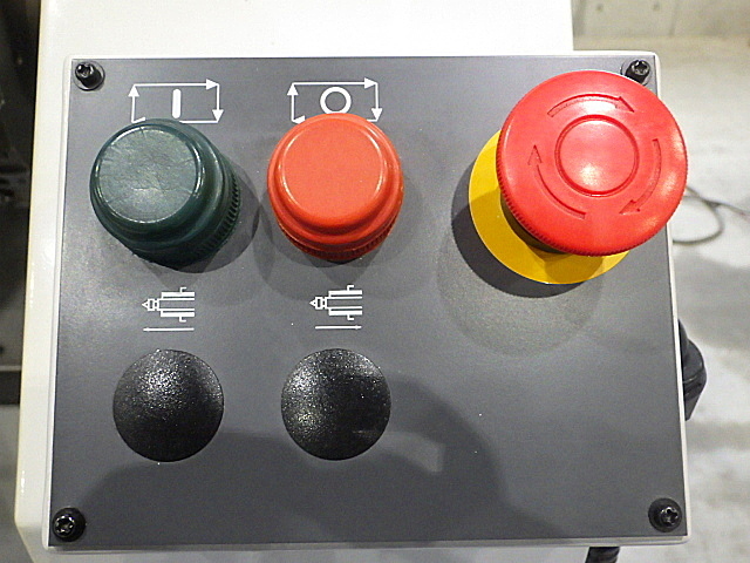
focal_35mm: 34
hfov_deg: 54.0
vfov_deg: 41.8
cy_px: 282
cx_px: 375
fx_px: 737
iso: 1600
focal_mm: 6.1
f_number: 3.8
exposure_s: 1/45
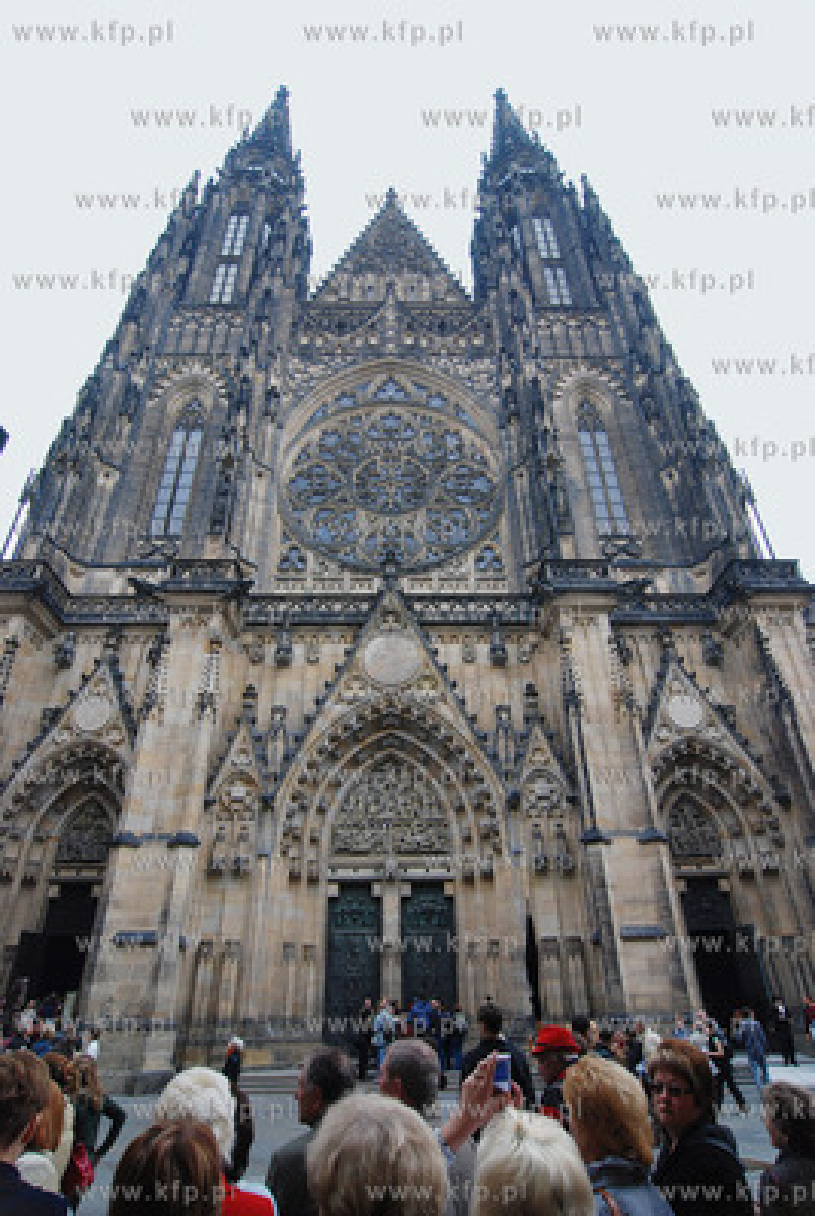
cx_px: 408
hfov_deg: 67.6
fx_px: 609
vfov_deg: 89.9
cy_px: 608
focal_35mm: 18
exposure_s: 1/320
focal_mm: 12
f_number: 5.6
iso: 400
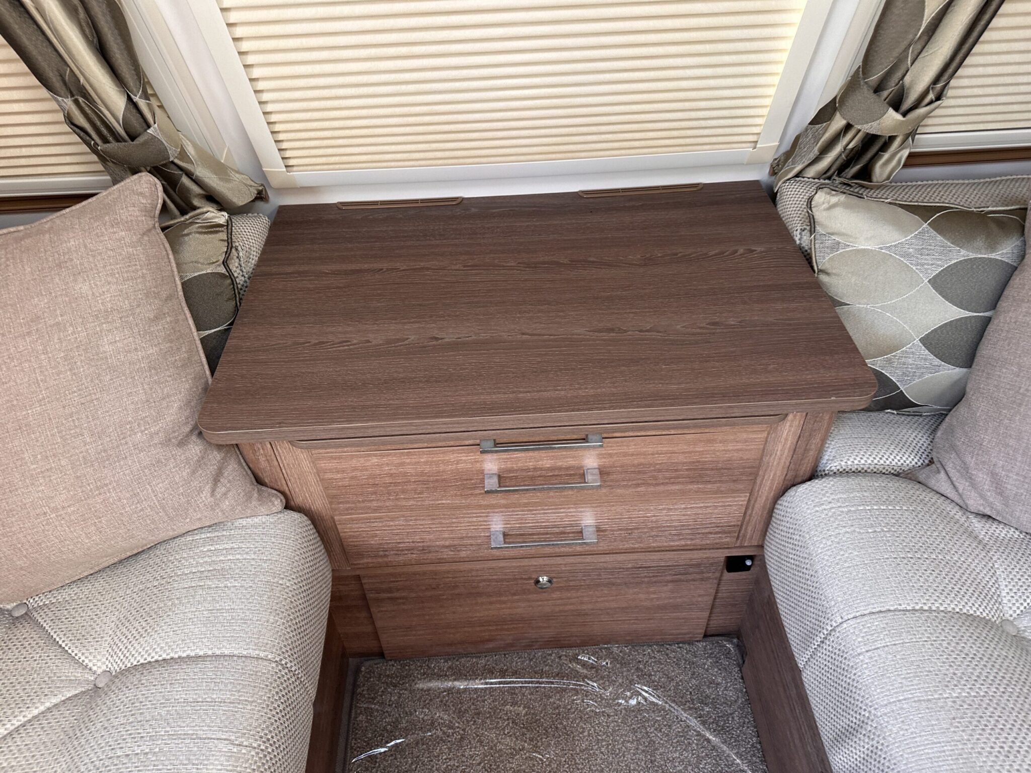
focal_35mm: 24
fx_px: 715
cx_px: 516
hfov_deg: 71.6
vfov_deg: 56.8
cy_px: 386
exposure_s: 1/121
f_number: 1.78
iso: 160
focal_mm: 6.86
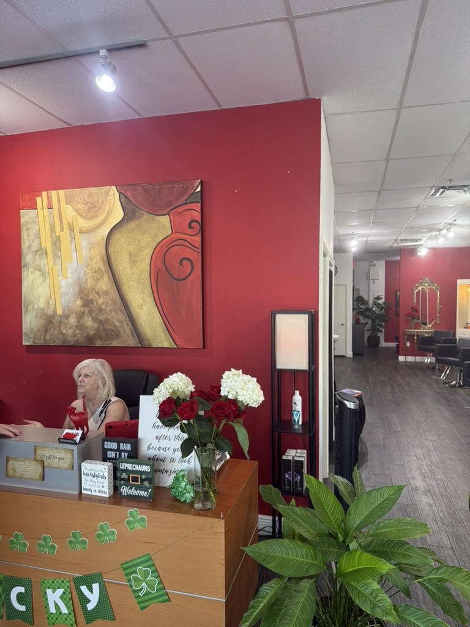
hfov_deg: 56.8
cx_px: 235
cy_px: 314
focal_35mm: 24
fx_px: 434
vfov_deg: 71.6
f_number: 1.78
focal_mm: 6.76
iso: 200
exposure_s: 1/120
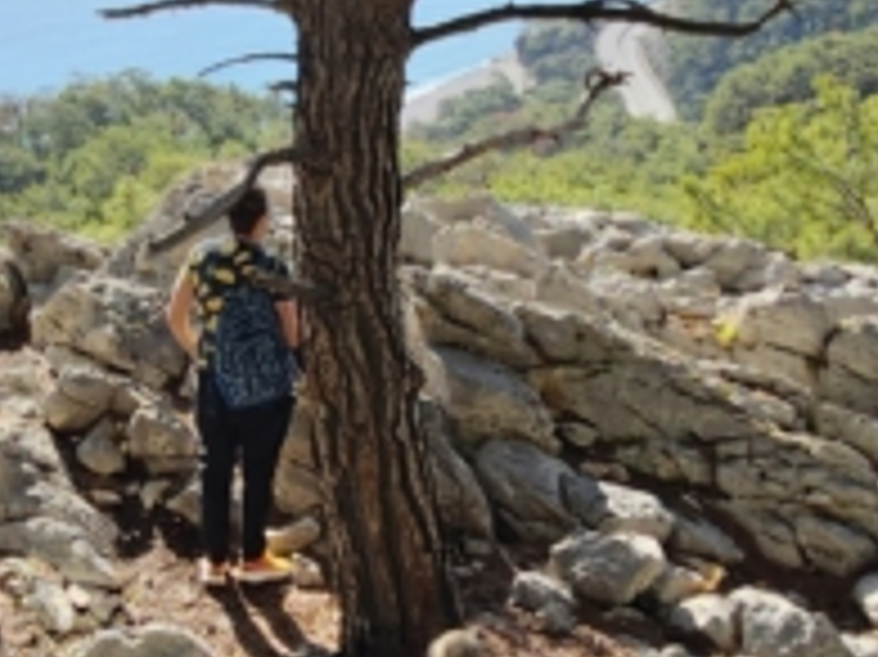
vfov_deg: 21.0
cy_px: 369
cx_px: 333
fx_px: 1774
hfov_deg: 27.7
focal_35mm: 70
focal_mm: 2.2
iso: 50
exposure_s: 1/989
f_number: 2.2
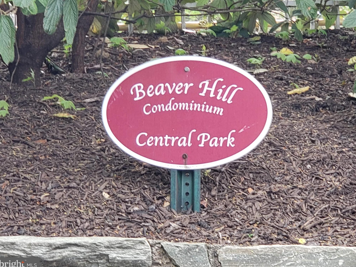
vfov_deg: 27.5
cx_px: 177
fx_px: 545
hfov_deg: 36.2
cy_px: 136
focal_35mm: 53
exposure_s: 1/53
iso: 32
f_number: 2.4
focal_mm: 6
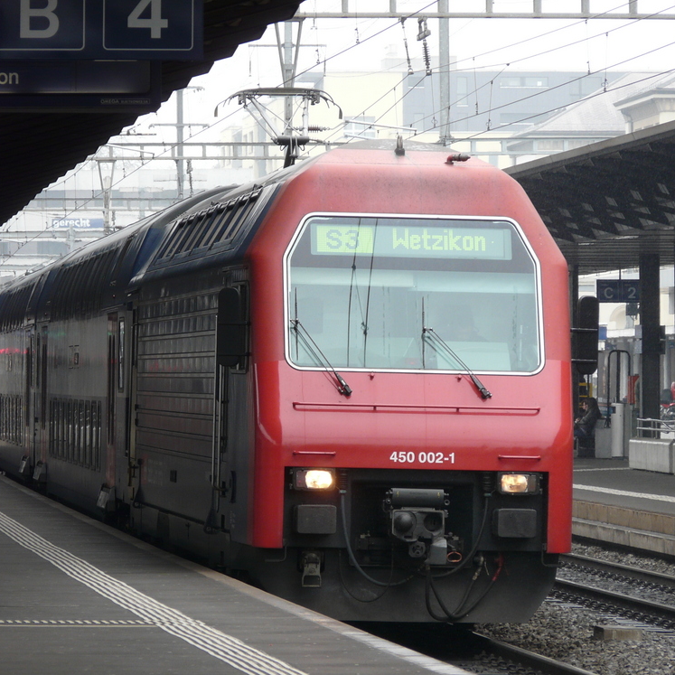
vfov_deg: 6.8
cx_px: 315
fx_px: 5692
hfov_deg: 6.8
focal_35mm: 258
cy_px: 337
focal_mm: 35.9
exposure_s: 1/100
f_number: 3.6
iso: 100
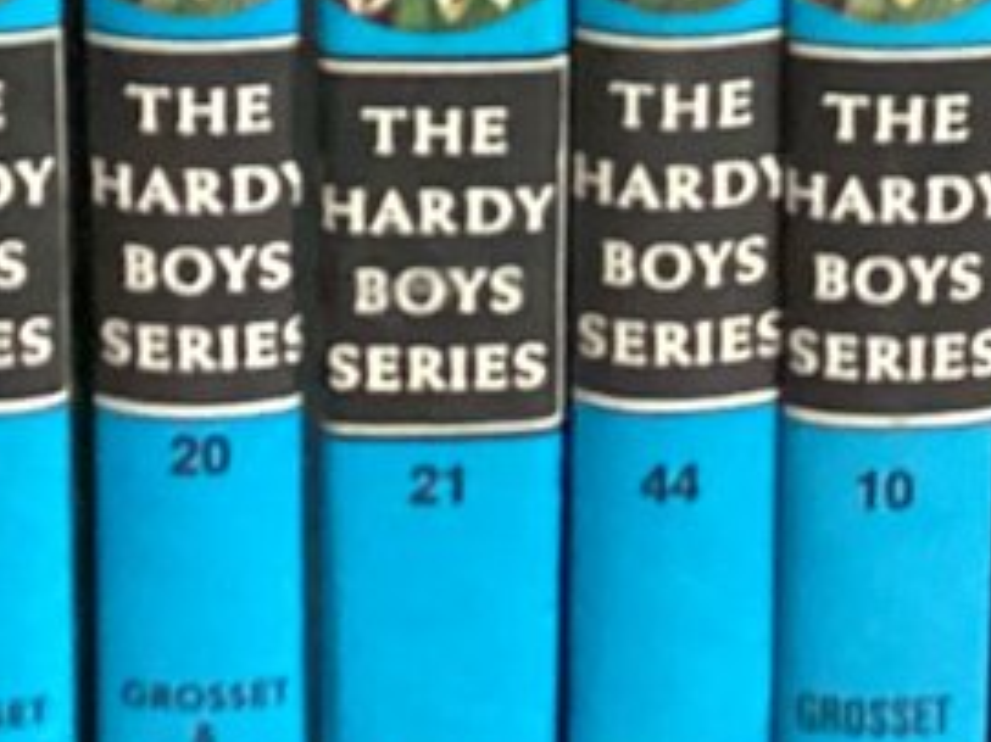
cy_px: -466
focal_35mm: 173
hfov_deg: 11.4
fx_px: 4951
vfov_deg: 8.3
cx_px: 715
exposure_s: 1/30
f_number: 2.4
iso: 640
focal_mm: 3.3
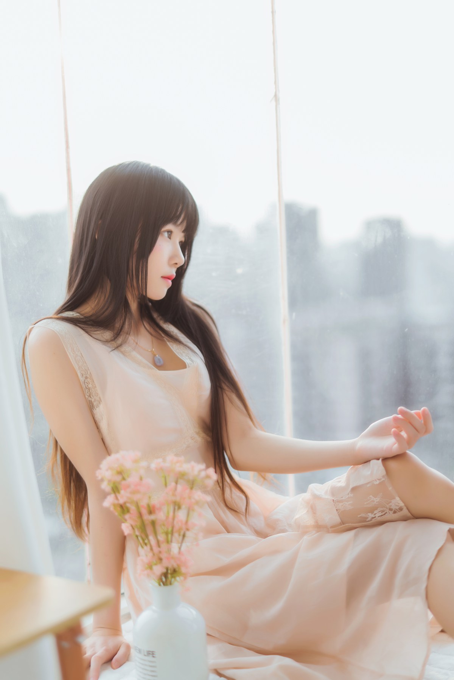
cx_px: 227
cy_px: 340
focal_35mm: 50
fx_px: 945
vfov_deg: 39.6
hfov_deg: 27.0
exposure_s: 1/400
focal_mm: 50
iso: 100
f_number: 1.4
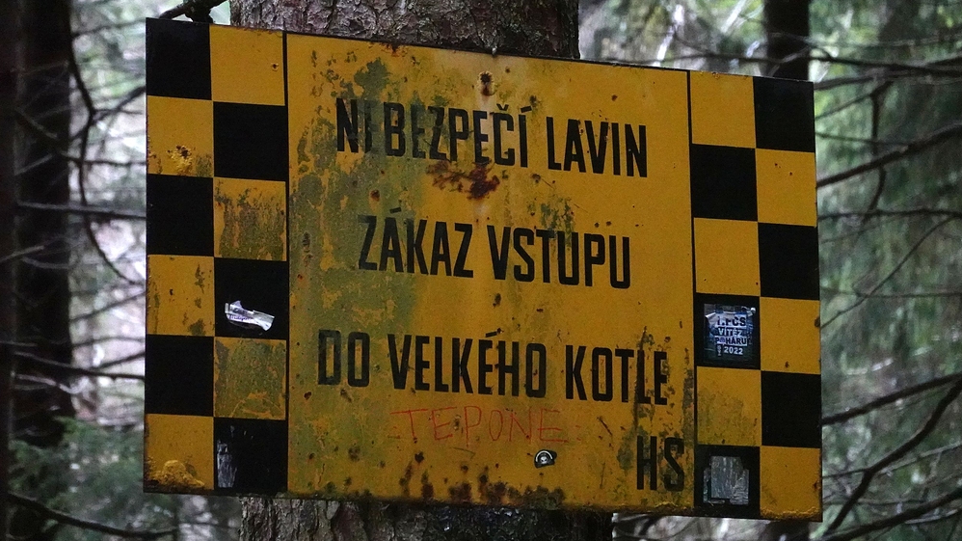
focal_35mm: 210
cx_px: 481
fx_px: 5356
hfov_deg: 10.3
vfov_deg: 5.8
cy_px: 273
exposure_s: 1/200
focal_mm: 72
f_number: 4.5
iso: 5000
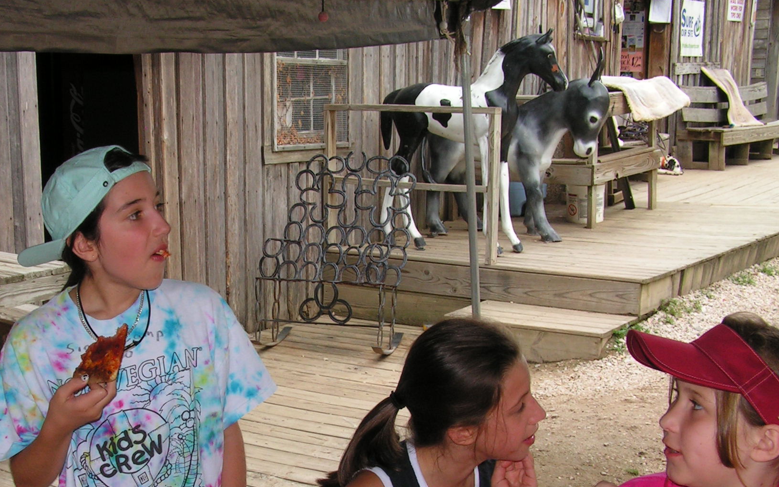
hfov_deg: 36.0
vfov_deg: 22.9
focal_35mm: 56
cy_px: 371
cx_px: 283
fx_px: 1189
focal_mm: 6.3
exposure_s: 1/40
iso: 50
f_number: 5.6
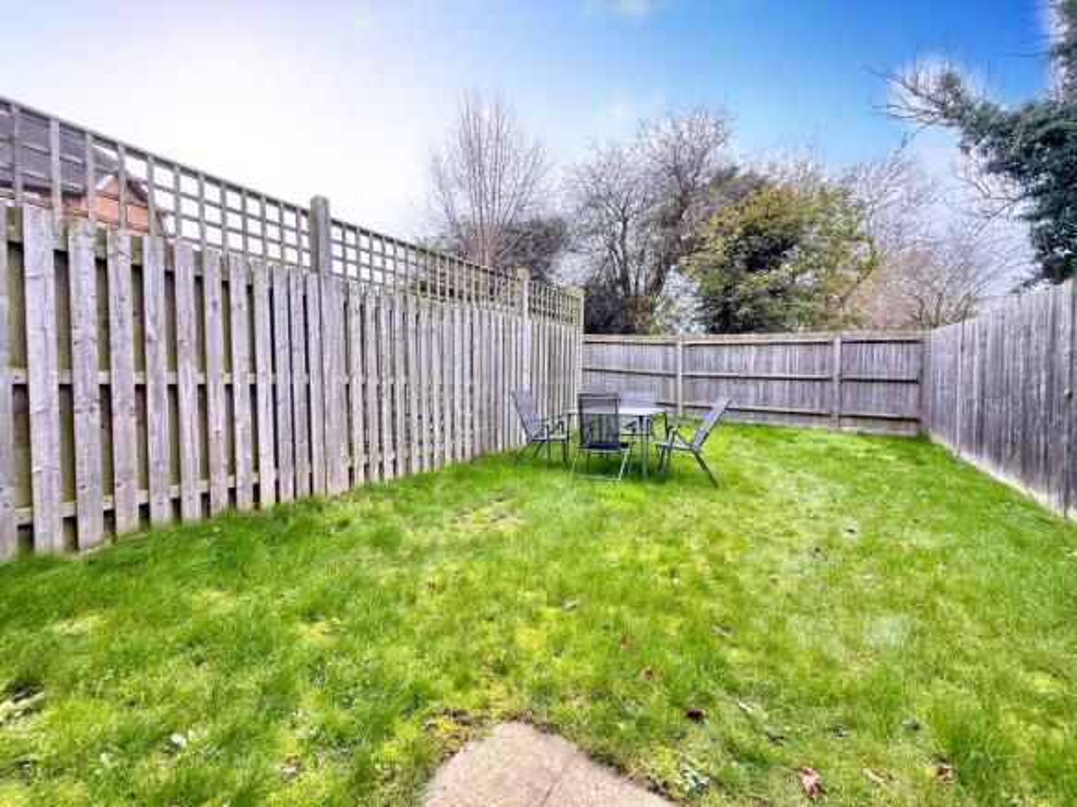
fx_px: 435
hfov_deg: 102.1
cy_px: 404
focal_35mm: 14
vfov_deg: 85.7
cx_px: 538
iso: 80
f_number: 2.2
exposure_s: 1/99
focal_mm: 2.22
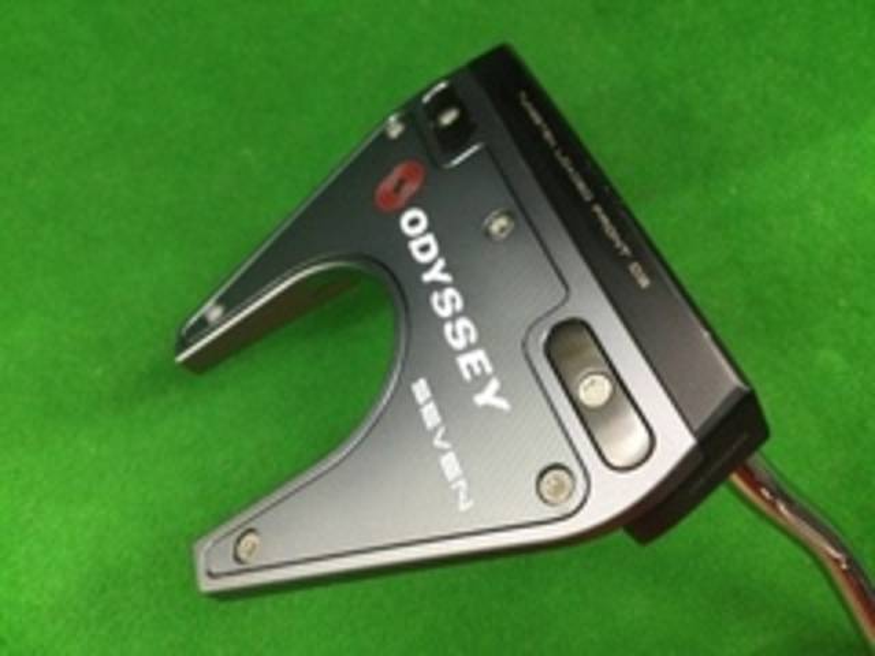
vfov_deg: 45.4
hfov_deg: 58.4
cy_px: 328
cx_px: 438
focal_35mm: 31
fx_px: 784
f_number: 2.4
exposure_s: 1/30
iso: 100
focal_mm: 3.3
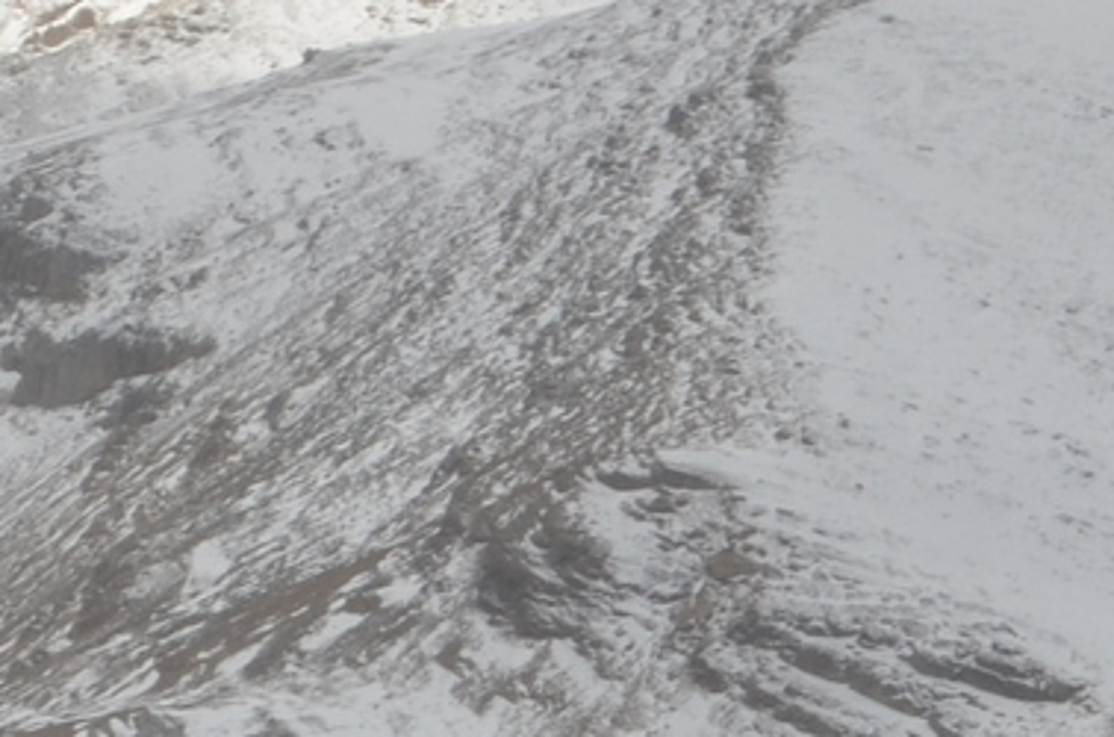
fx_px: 18366
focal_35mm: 595
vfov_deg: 2.3
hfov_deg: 3.5
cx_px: -445
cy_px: 177
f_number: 10
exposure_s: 1/400
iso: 100
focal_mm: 60
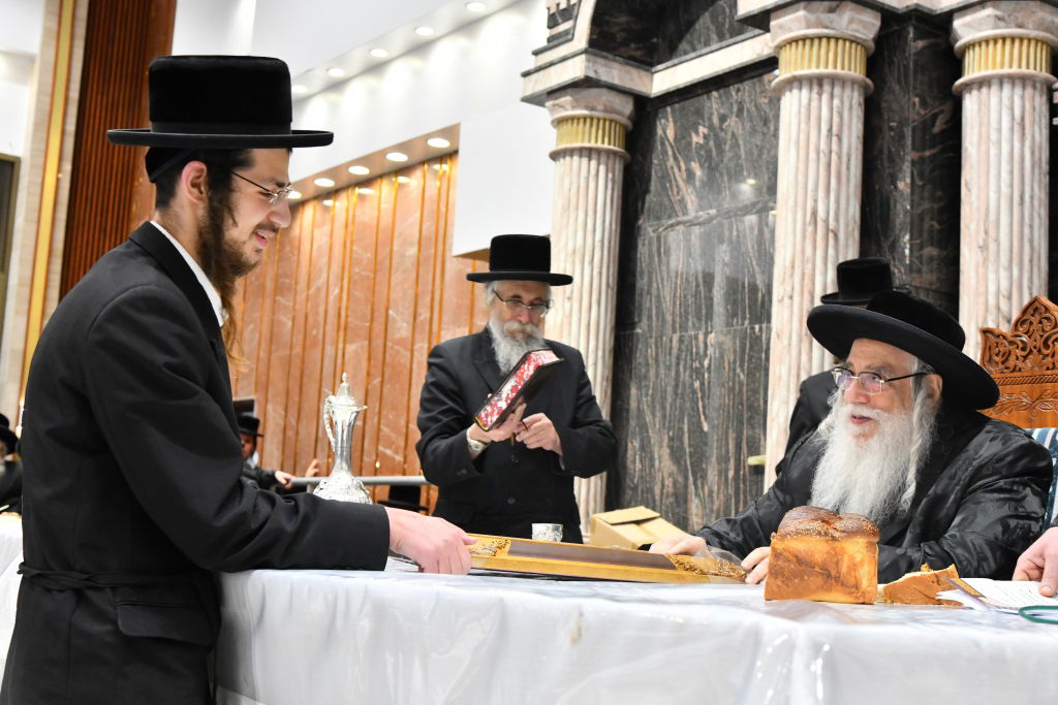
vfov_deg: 28.1
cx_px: 529
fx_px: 1411
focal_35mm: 48
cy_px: 352
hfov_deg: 41.1
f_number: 5.6
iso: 1600
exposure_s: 1/100
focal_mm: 48
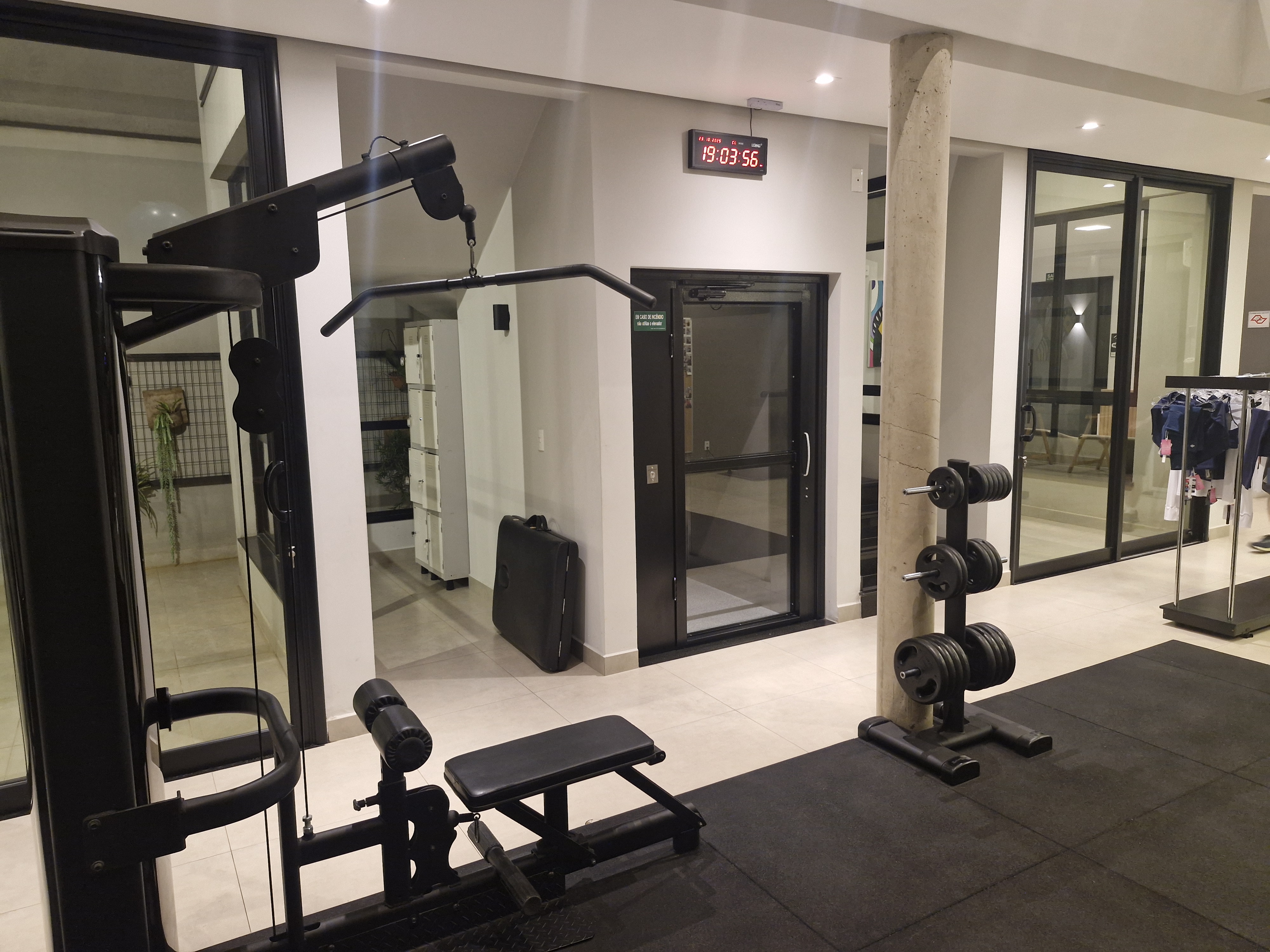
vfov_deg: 58.9
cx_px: 635
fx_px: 844
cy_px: 476
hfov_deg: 73.9
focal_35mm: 23
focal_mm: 5.54
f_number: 1.8
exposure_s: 1/40
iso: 500
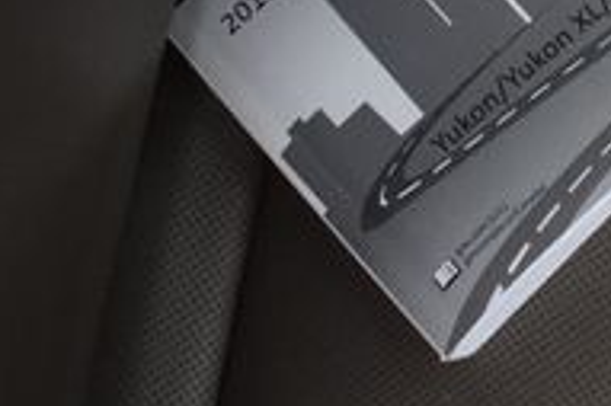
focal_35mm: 106
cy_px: 102
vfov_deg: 12.9
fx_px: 1792
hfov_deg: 17.0
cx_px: 988
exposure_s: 1/100
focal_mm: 21
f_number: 5.6
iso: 400
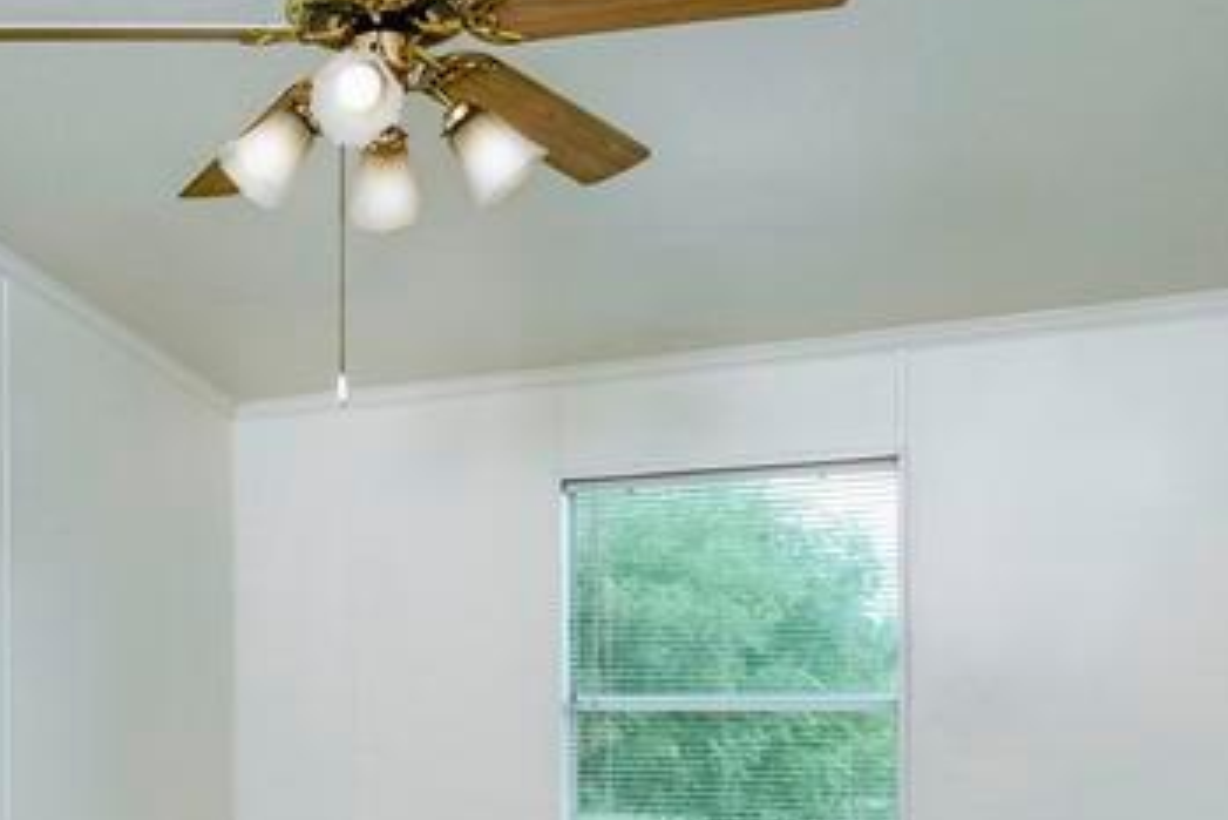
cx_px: 183
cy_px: 693
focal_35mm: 44
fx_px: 1501
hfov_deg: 41.8
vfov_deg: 29.6
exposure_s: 1/15
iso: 320
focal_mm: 10
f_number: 8
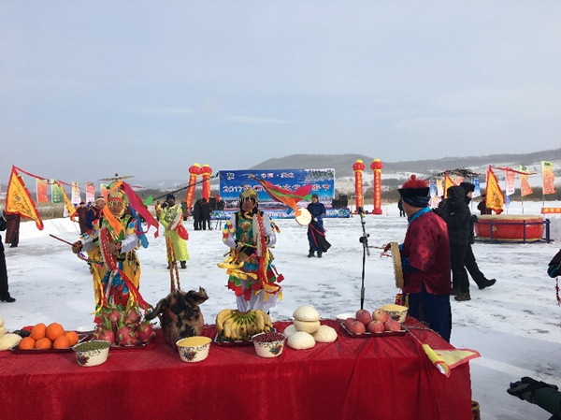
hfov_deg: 61.7
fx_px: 470
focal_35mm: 29
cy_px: 210
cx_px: 280
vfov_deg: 48.2
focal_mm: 4.15
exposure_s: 1/1304
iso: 25
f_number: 2.2
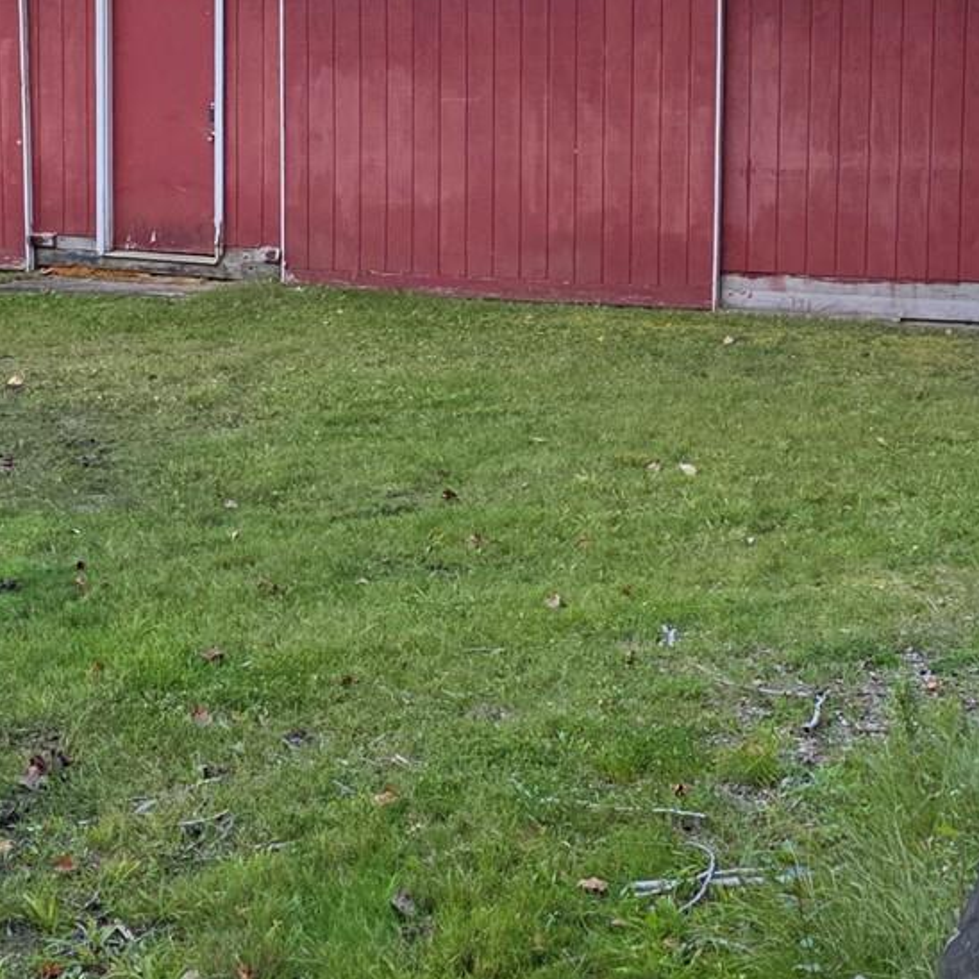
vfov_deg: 22.6
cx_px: 643
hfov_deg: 22.7
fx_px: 2432
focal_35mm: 76
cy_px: 298
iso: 320
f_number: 1.7
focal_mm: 6.3
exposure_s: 1/120
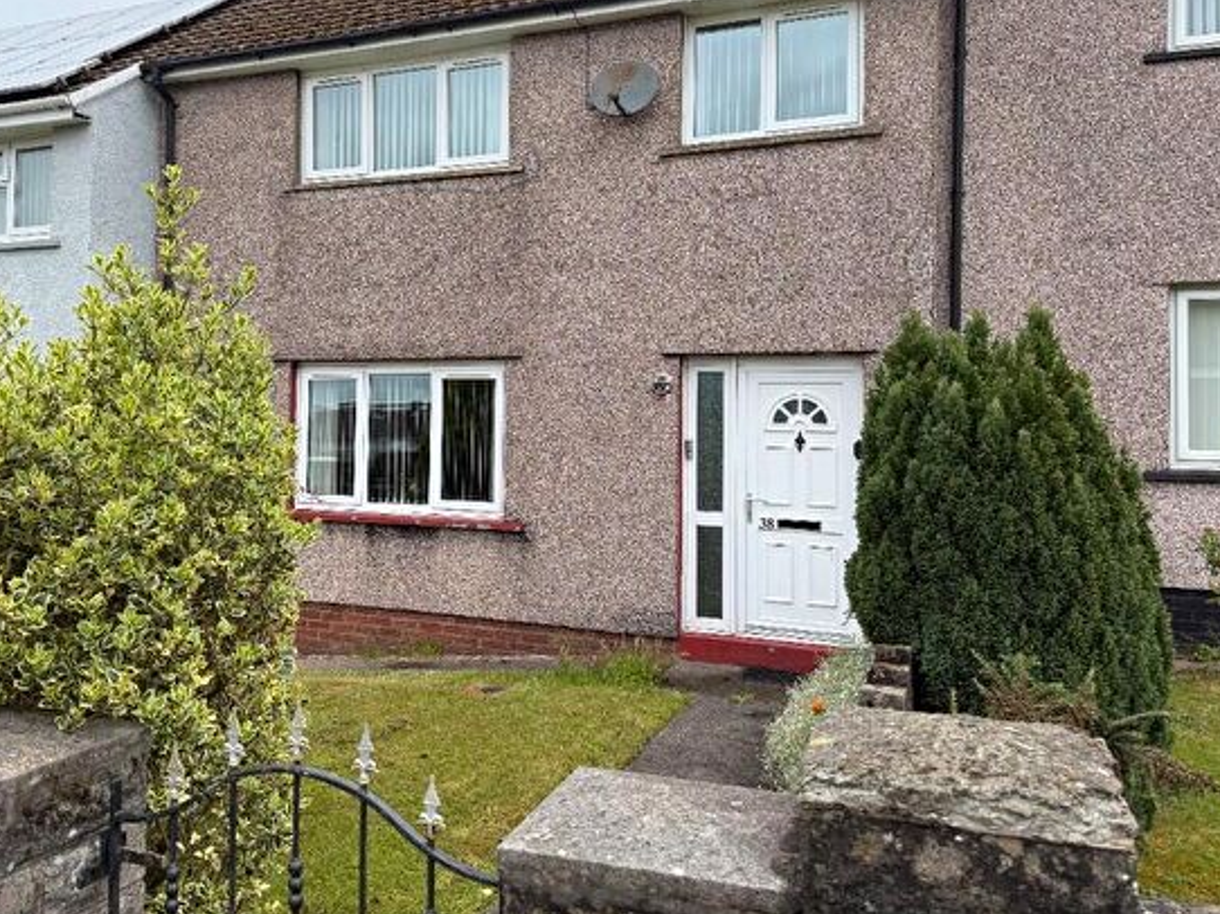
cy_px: 395
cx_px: 484
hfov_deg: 57.9
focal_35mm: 31
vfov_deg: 45.3
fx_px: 1092
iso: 100
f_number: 1.78
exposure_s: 1/708
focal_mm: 6.76
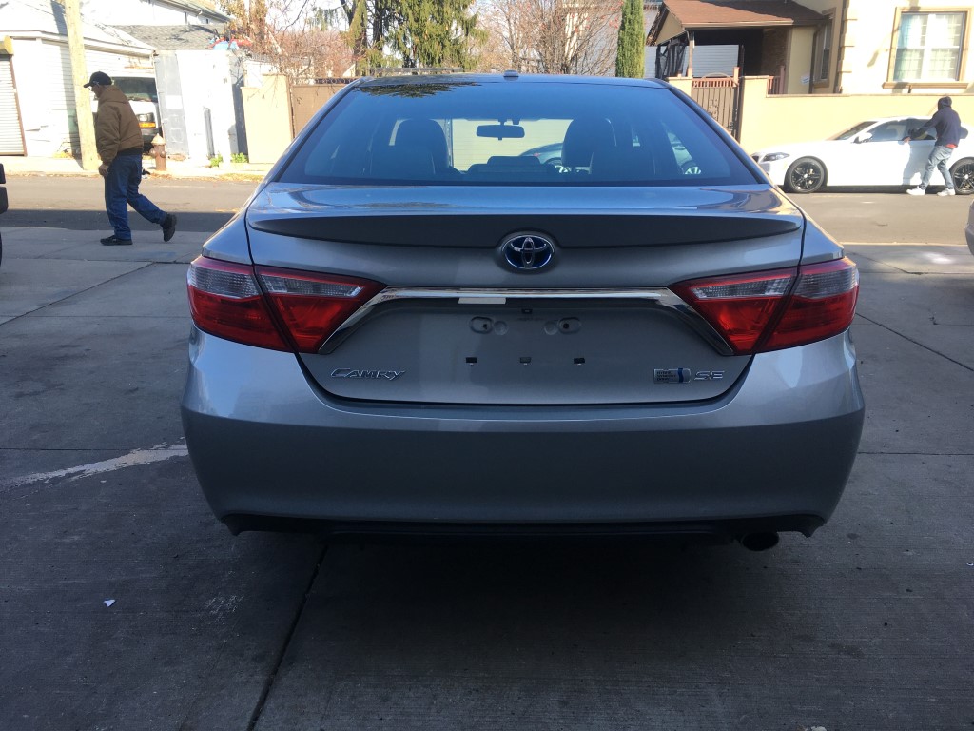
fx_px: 816
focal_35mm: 29
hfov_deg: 61.7
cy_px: 366
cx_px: 487
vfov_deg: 48.2
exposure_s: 1/386
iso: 25
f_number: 2.2
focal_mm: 4.15
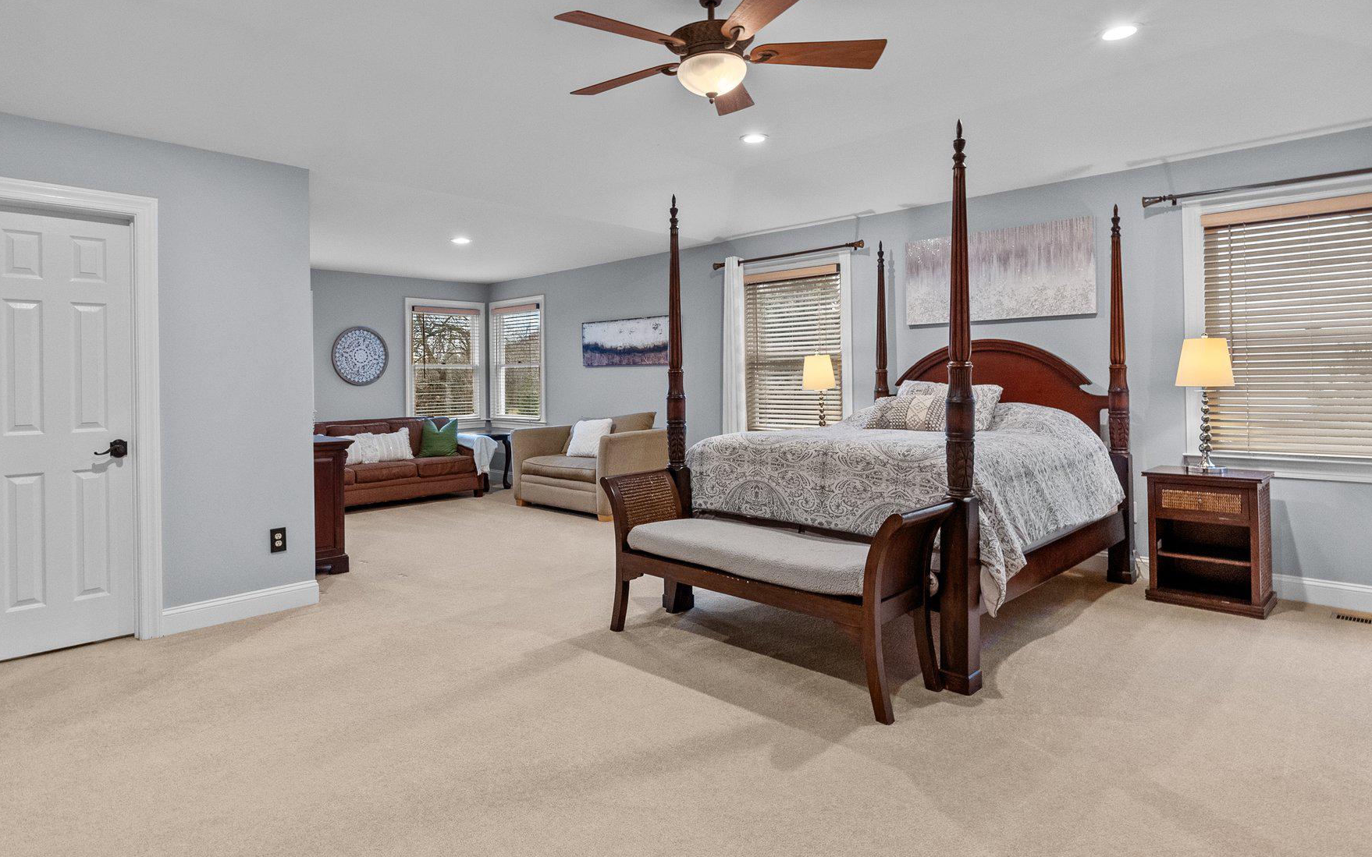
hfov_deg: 87.6
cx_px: 608
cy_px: 411
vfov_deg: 62.2
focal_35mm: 19
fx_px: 710
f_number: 8
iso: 2500
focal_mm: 16
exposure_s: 1/13
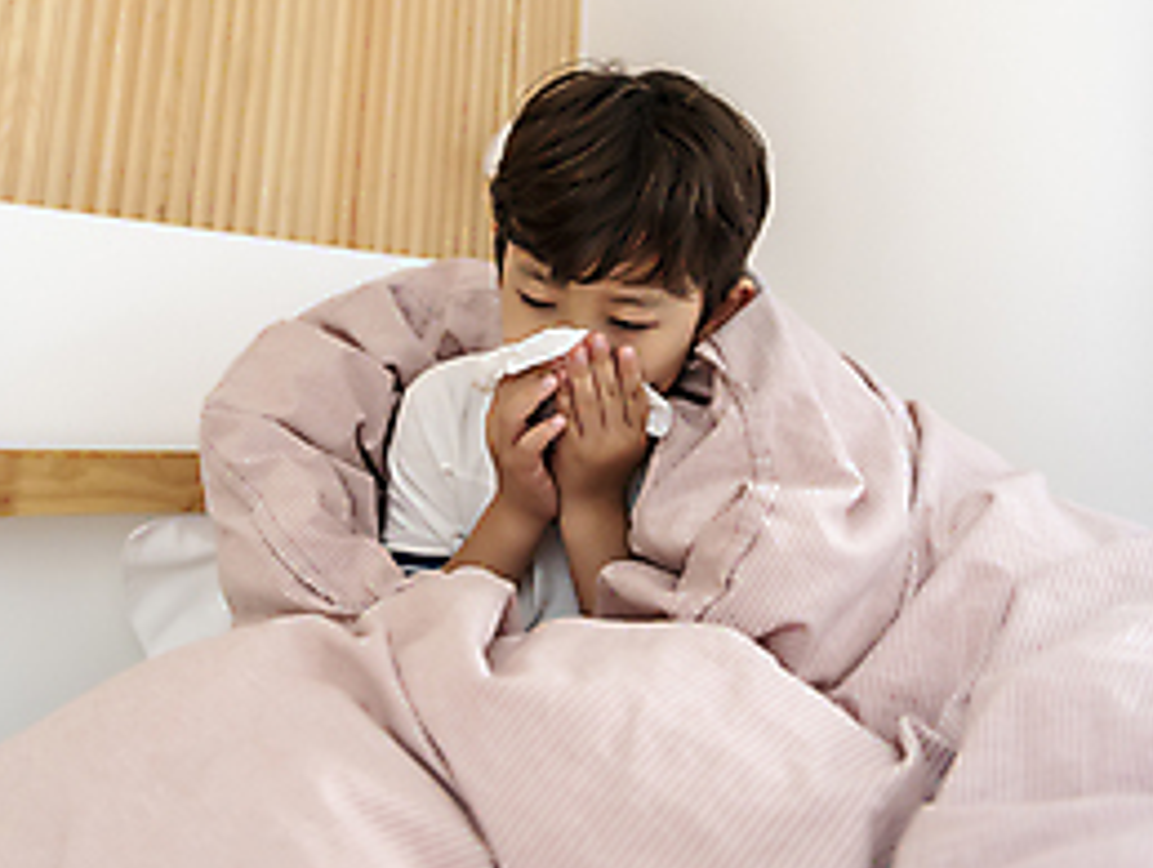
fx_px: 1434
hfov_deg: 43.8
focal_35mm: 43
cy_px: 102
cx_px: 568
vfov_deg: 32.2
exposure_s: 1/80
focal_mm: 29
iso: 400
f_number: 2.8
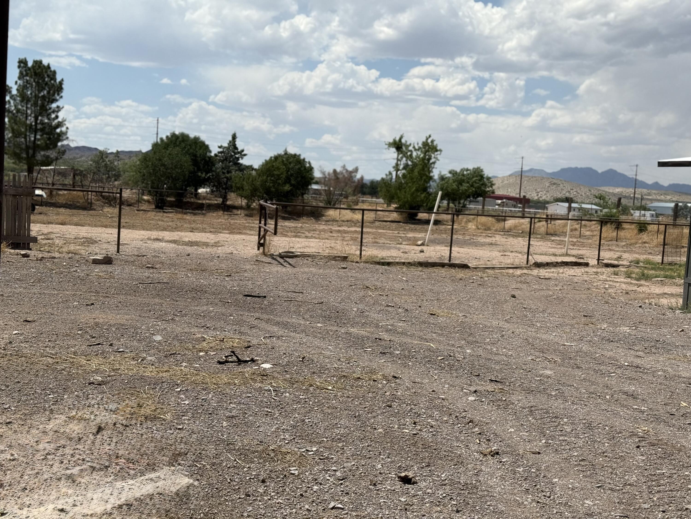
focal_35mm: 48
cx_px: 346
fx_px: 958
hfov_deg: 39.7
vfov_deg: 30.3
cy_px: 260
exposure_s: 1/11364
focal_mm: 6.76
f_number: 1.78
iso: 80
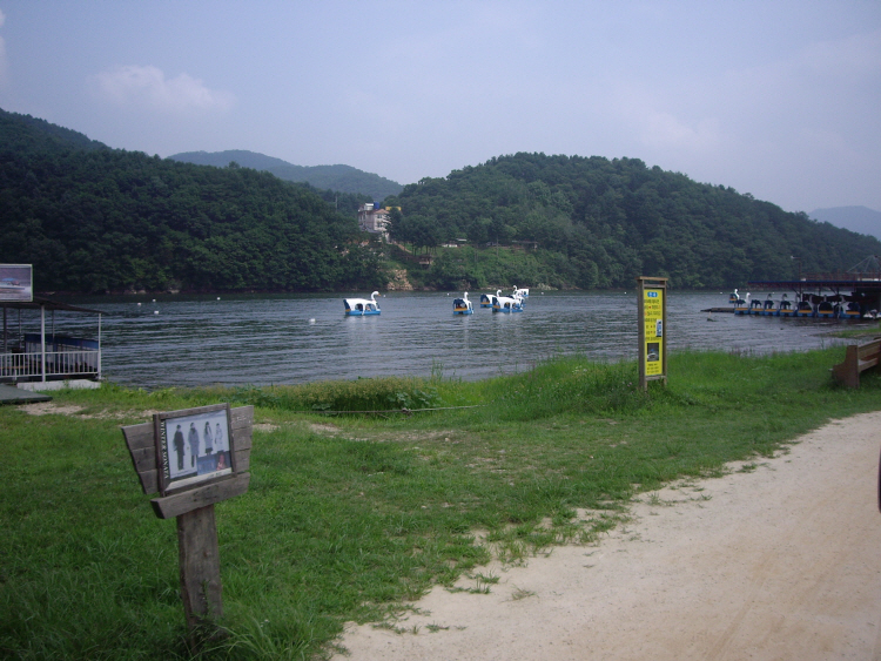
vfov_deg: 37.7
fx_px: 967
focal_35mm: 38
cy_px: 330
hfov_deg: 49.0
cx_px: 440
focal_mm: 6.2
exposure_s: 1/640
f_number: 4.3
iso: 64
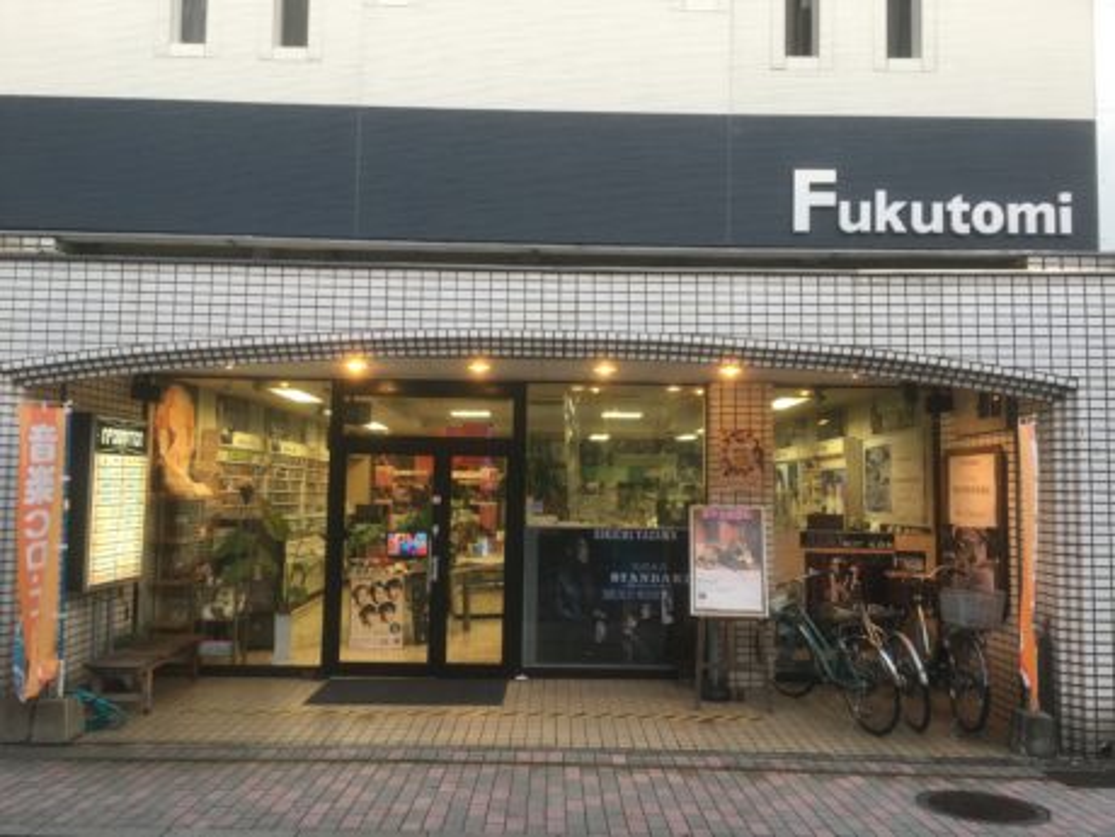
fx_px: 934
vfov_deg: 48.2
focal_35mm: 29
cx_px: 558
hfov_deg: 61.7
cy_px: 418
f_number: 2.2
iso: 40
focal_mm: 4.15
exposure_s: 1/30
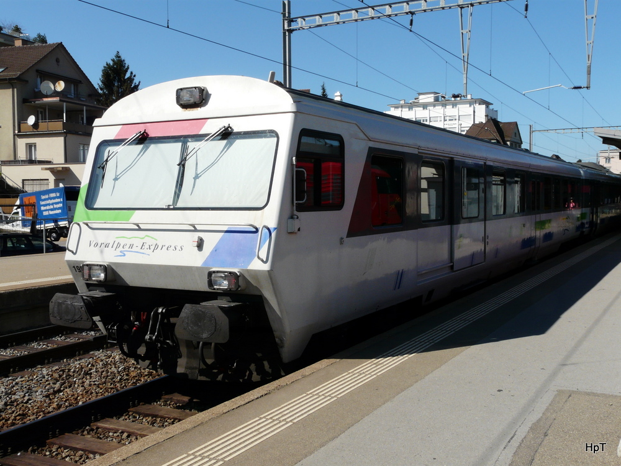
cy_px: 233
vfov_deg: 36.0
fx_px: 718
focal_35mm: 40
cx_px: 310
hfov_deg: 46.8
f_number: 6.3
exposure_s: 1/400
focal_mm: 6.5
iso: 100
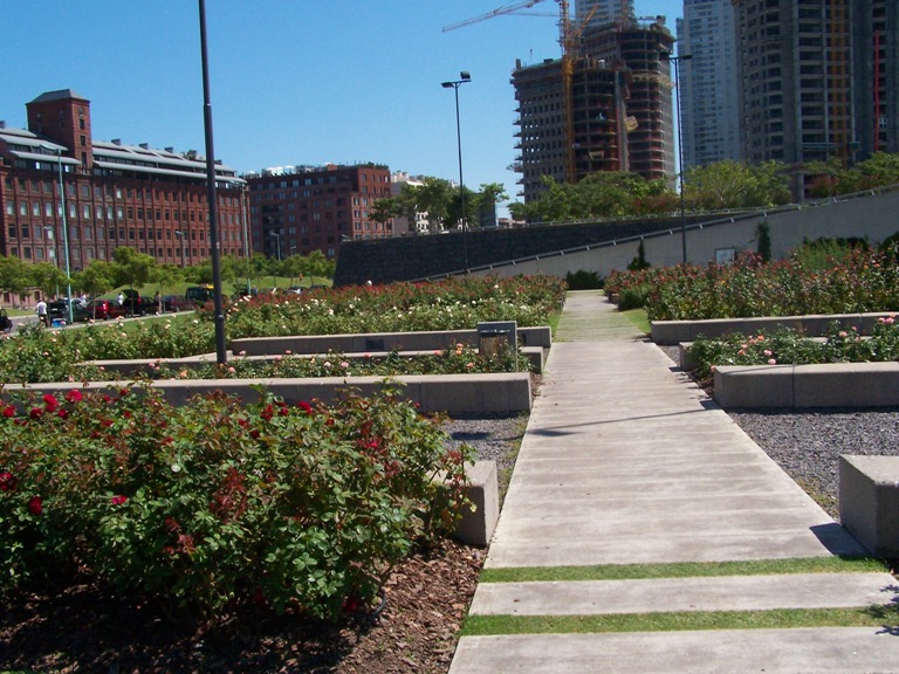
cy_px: 337
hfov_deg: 49.0
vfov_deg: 37.7
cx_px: 450
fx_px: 987
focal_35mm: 38
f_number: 7.1
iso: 200
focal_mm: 6.3
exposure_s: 1/1000
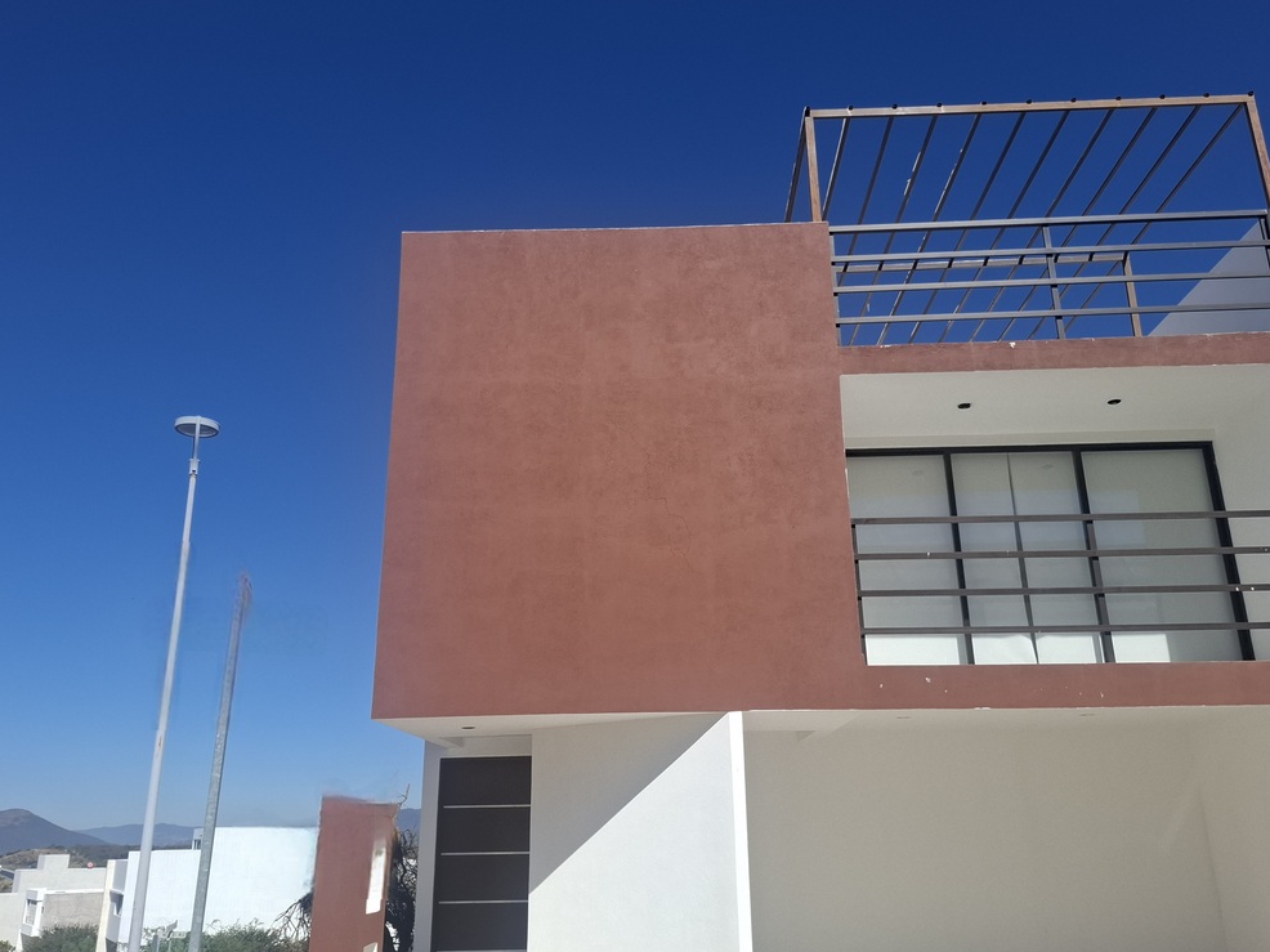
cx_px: 648
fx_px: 1027
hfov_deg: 63.5
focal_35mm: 28
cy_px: 487
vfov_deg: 49.7
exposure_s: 1/2500
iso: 50
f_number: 1.8
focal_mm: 5.54
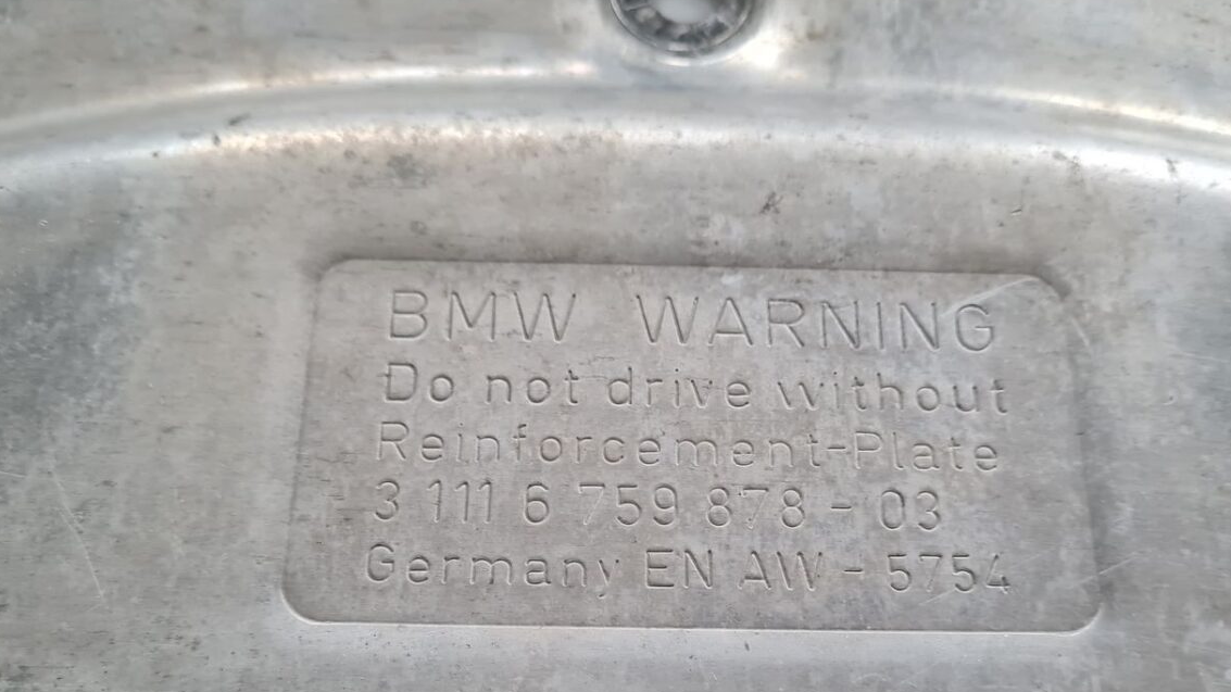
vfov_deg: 33.2
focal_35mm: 35
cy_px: 504
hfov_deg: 56.6
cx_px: 617
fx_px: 1142
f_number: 1.8
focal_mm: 5.4
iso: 200
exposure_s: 1/100
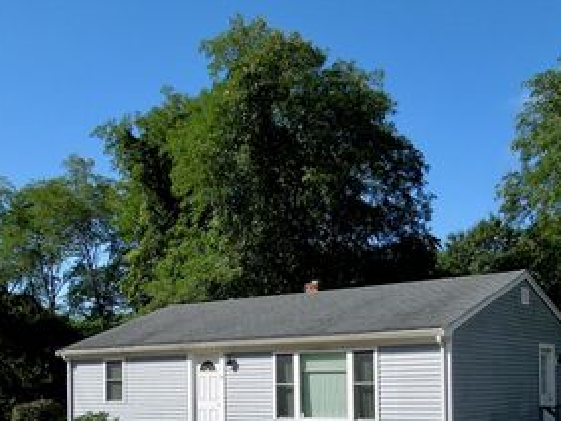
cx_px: 290
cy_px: 369
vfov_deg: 31.5
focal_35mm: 44
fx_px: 713
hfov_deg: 42.9
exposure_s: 1/400
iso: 100
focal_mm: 4.5
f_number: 6.6
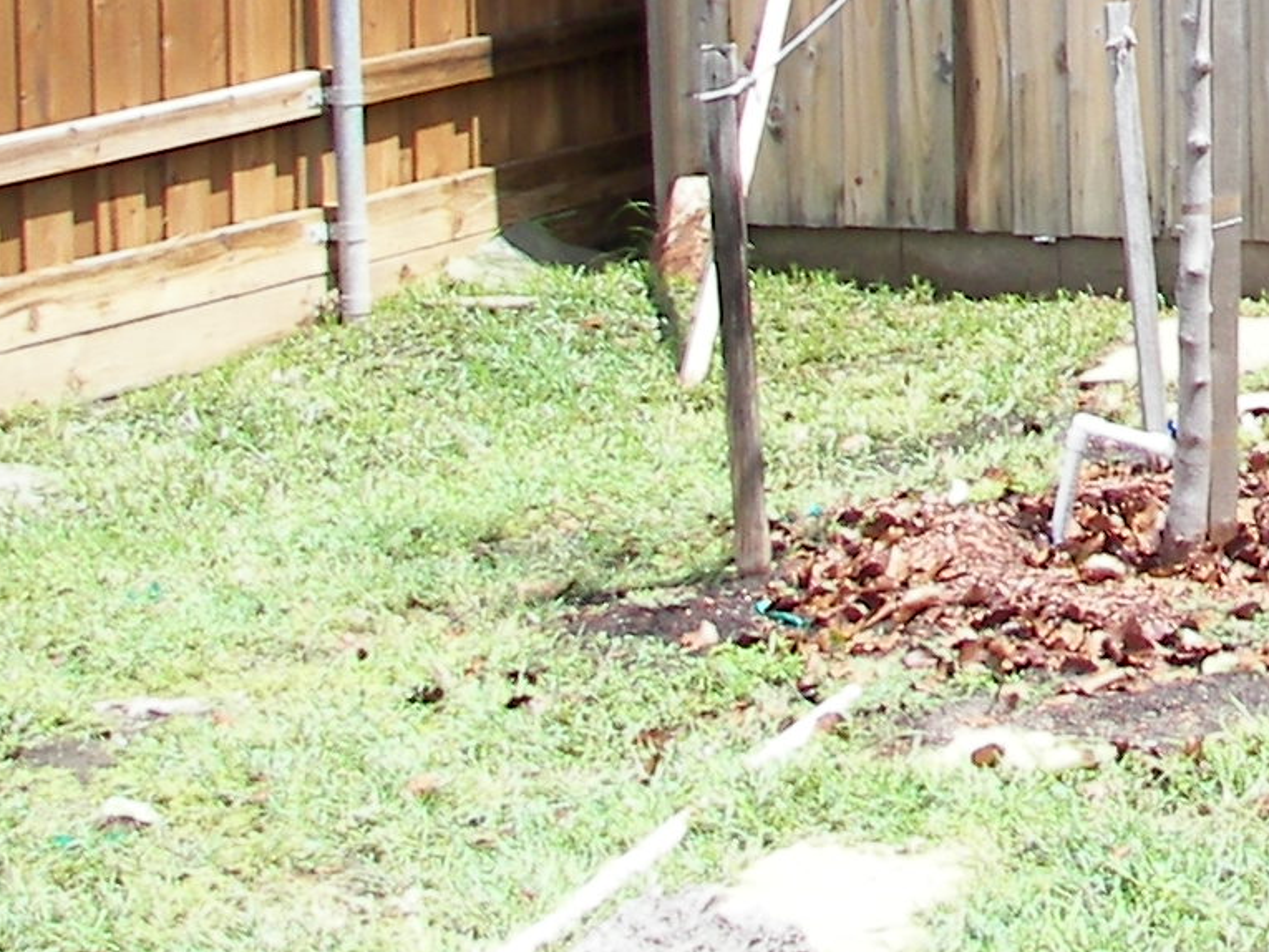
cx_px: 1672
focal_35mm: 122
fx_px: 4473
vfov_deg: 11.7
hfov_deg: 15.3
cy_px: -380
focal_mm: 6
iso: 50
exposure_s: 1/320
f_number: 2.8
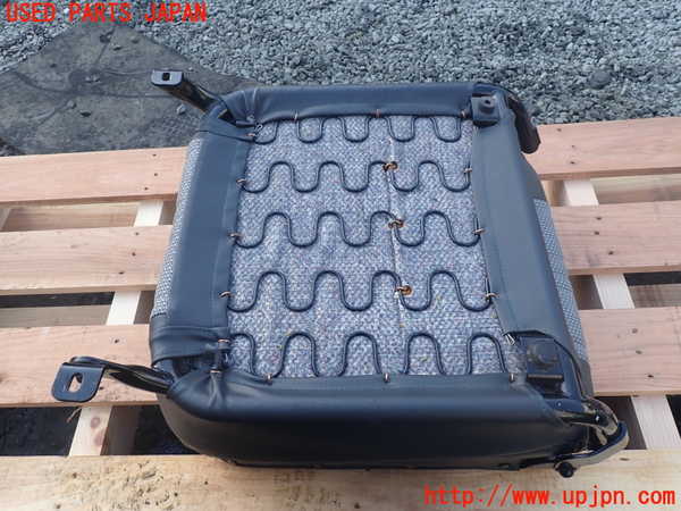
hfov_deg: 69.4
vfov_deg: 54.9
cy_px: 256
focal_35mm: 25
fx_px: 492
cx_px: 340
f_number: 2.8
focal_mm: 4.5
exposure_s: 1/160
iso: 100
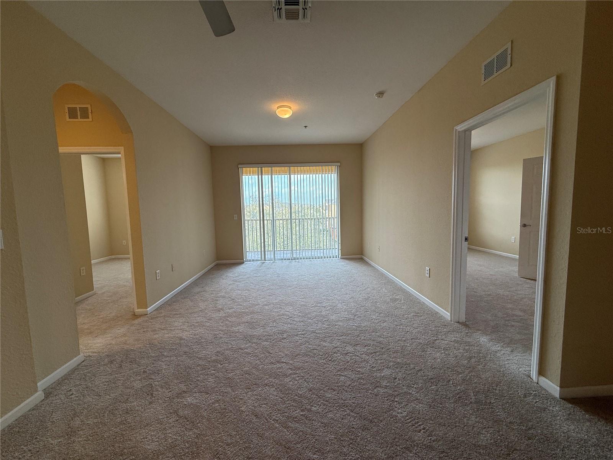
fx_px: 248
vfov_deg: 85.7
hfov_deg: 102.1
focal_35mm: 14
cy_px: 230
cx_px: 306
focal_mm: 2.22
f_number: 2.2
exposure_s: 1/120
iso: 80
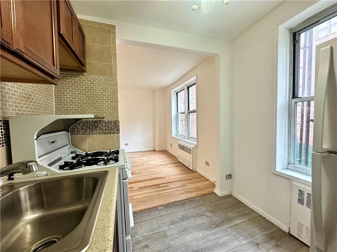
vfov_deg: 85.7
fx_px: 136
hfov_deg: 102.1
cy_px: 126
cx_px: 168
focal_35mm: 14
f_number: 2.2
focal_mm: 2.22
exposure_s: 1/60
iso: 400
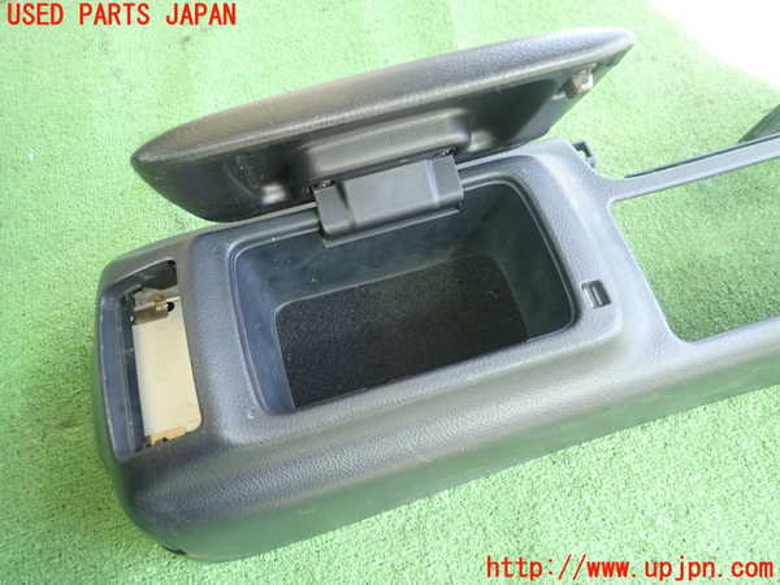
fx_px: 563
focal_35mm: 25
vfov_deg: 54.9
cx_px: 390
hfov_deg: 69.4
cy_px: 292
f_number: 2
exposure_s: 1/30
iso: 200
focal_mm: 4.5
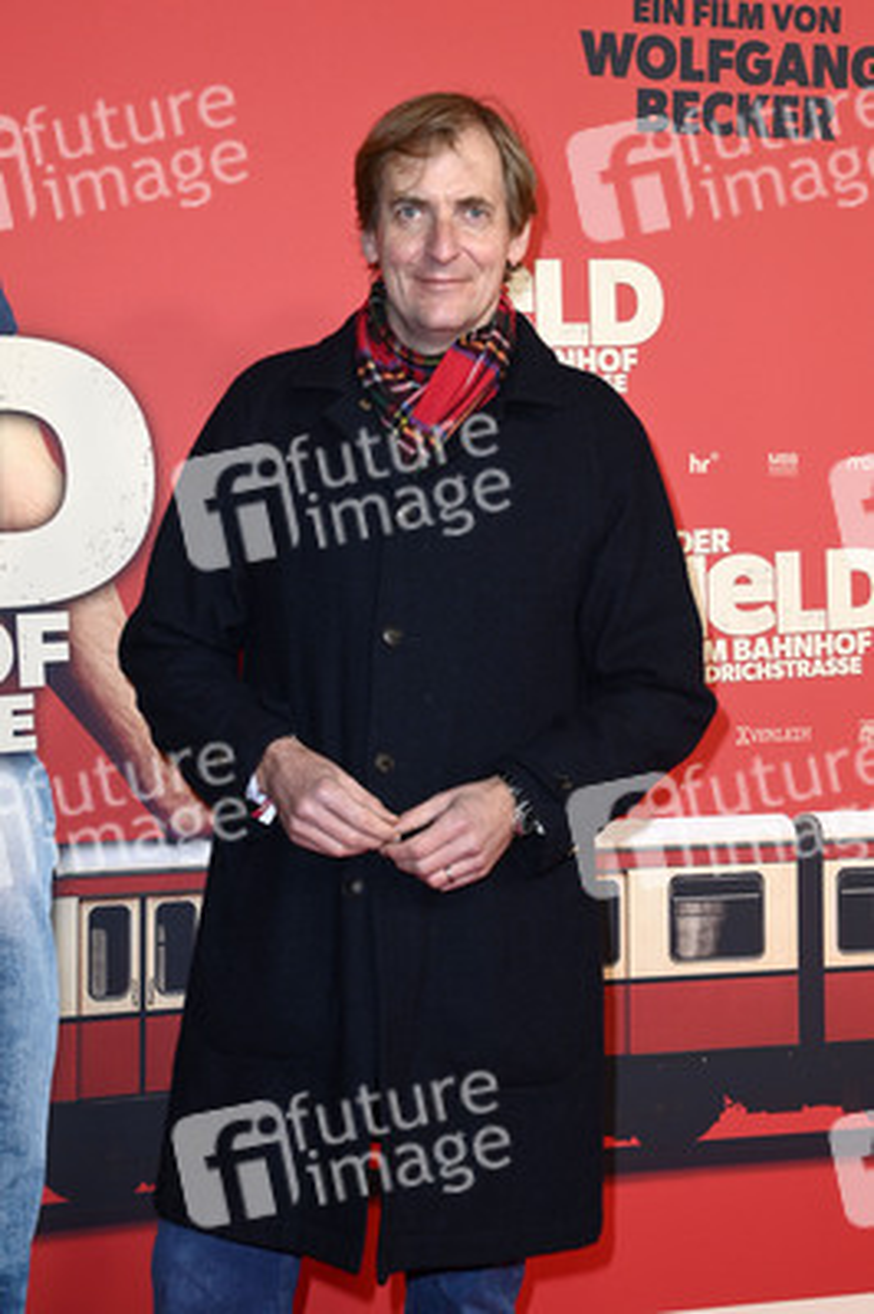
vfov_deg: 29.7
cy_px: 657
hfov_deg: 20.0
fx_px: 2480
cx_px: 437
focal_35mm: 68
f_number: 5.6
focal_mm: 68
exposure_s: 1/200
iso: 640
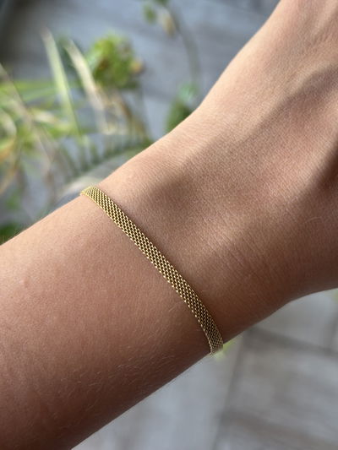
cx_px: 169
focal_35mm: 52
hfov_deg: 28.0
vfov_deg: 36.8
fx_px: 677
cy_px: 225
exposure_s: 1/64
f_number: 1.6
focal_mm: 5.96
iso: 50
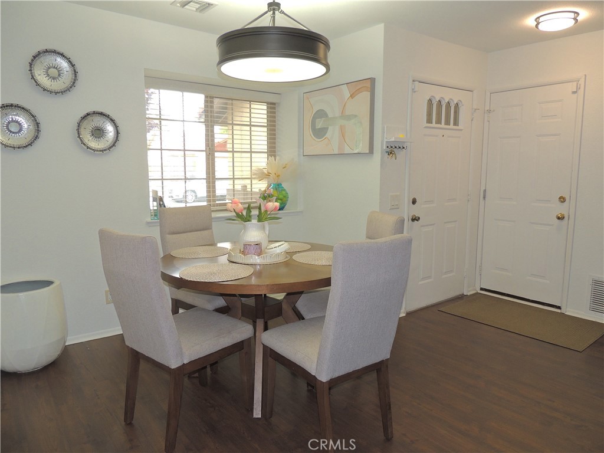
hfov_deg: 71.6
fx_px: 419
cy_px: 226
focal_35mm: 24
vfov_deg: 56.8
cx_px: 302
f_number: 3
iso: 200
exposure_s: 1/40
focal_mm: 4.3
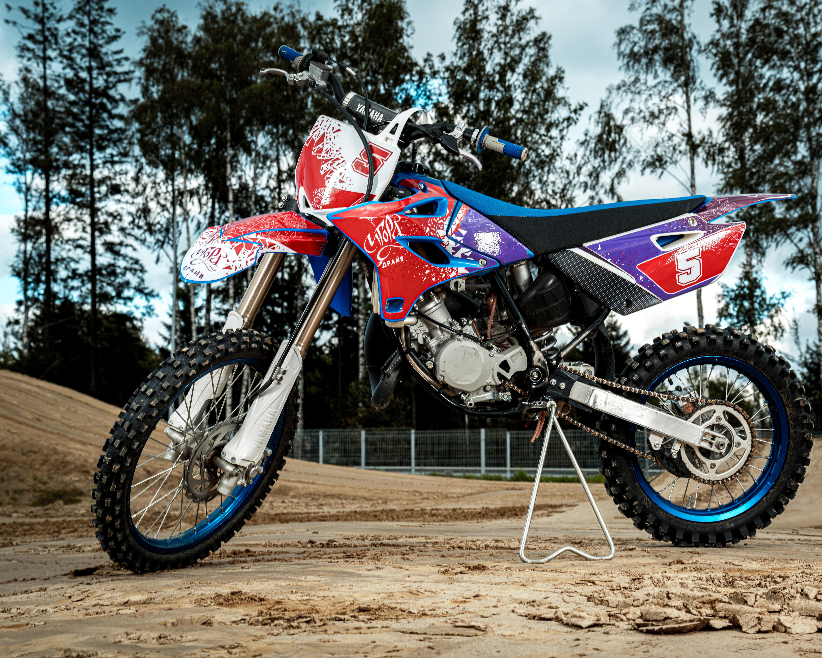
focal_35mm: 66
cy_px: 327
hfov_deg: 28.7
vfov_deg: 23.1
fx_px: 1606
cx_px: 473
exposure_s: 1/100
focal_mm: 57
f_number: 8
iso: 80
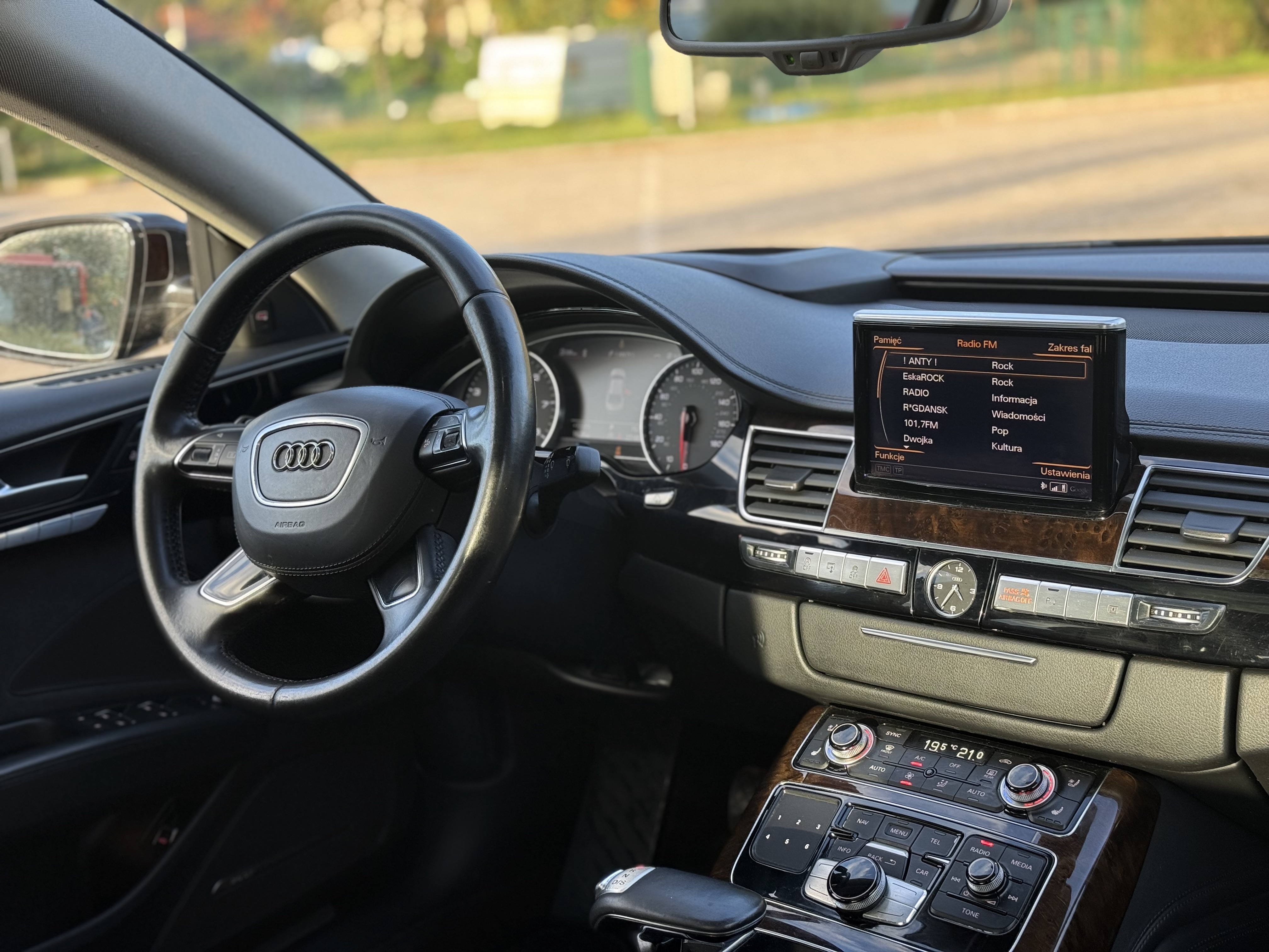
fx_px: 1760
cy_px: 476
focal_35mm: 48
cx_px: 634
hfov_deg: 39.7
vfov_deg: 30.3
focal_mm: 6.76
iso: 64
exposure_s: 1/157
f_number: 1.78
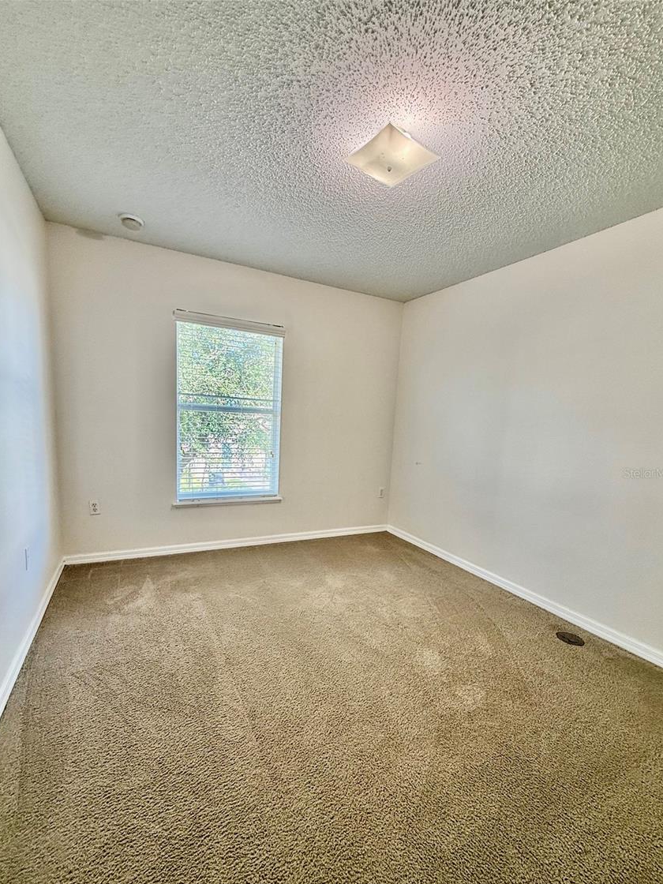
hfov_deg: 81.7
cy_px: 473
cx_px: 324
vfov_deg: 98.0
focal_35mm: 15
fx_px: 383
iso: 160
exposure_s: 1/120
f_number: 2.2
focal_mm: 2.22
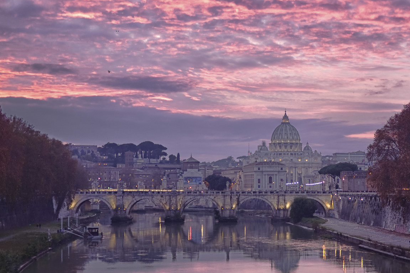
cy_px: 173
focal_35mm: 73
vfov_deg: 18.6
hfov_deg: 27.5
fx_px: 832
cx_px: 285
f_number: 2
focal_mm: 35
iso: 250
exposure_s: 1/125
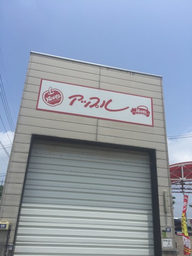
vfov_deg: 61.7
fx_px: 214
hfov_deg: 48.2
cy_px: 128
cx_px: 96
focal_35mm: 29
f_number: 2.2
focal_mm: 4.15
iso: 32
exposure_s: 1/3300
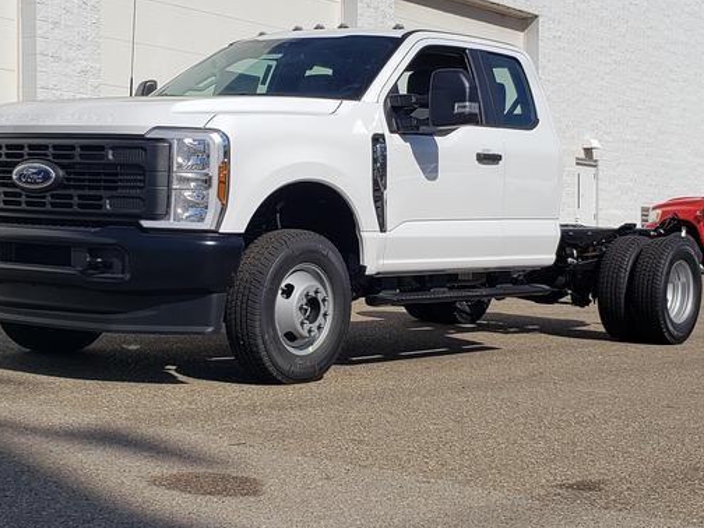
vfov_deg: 42.9
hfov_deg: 55.4
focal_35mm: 33
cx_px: 351
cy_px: 242
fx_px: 671
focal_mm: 4.3
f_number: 2.4
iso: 50
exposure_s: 1/2945
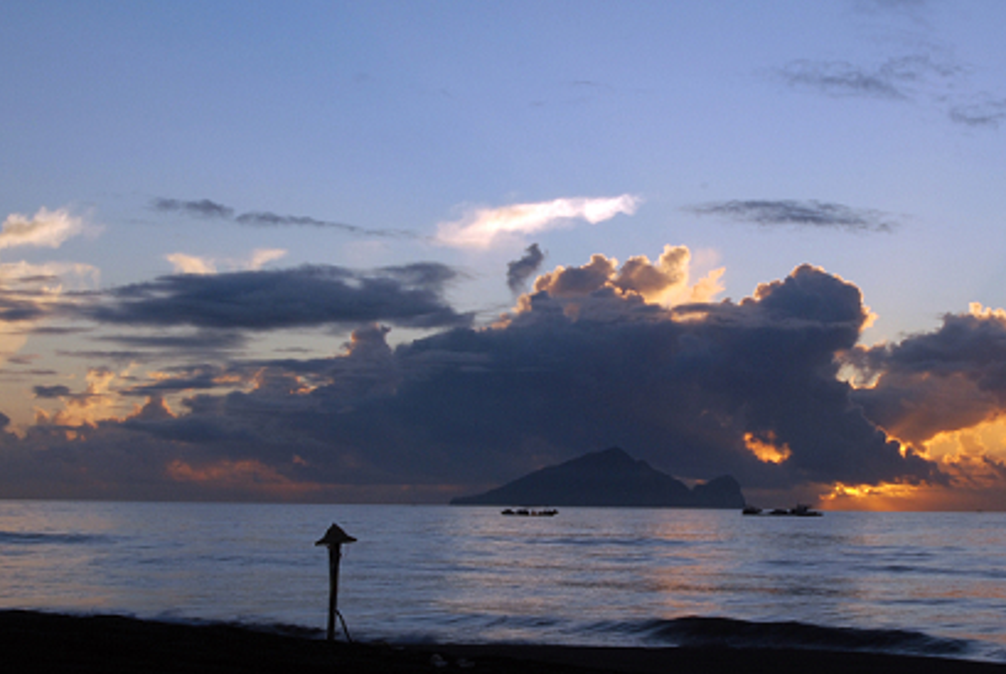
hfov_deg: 26.2
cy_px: 315
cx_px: 598
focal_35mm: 77
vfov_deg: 17.8
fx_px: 2155
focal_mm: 30
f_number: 22
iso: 100
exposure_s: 1/13
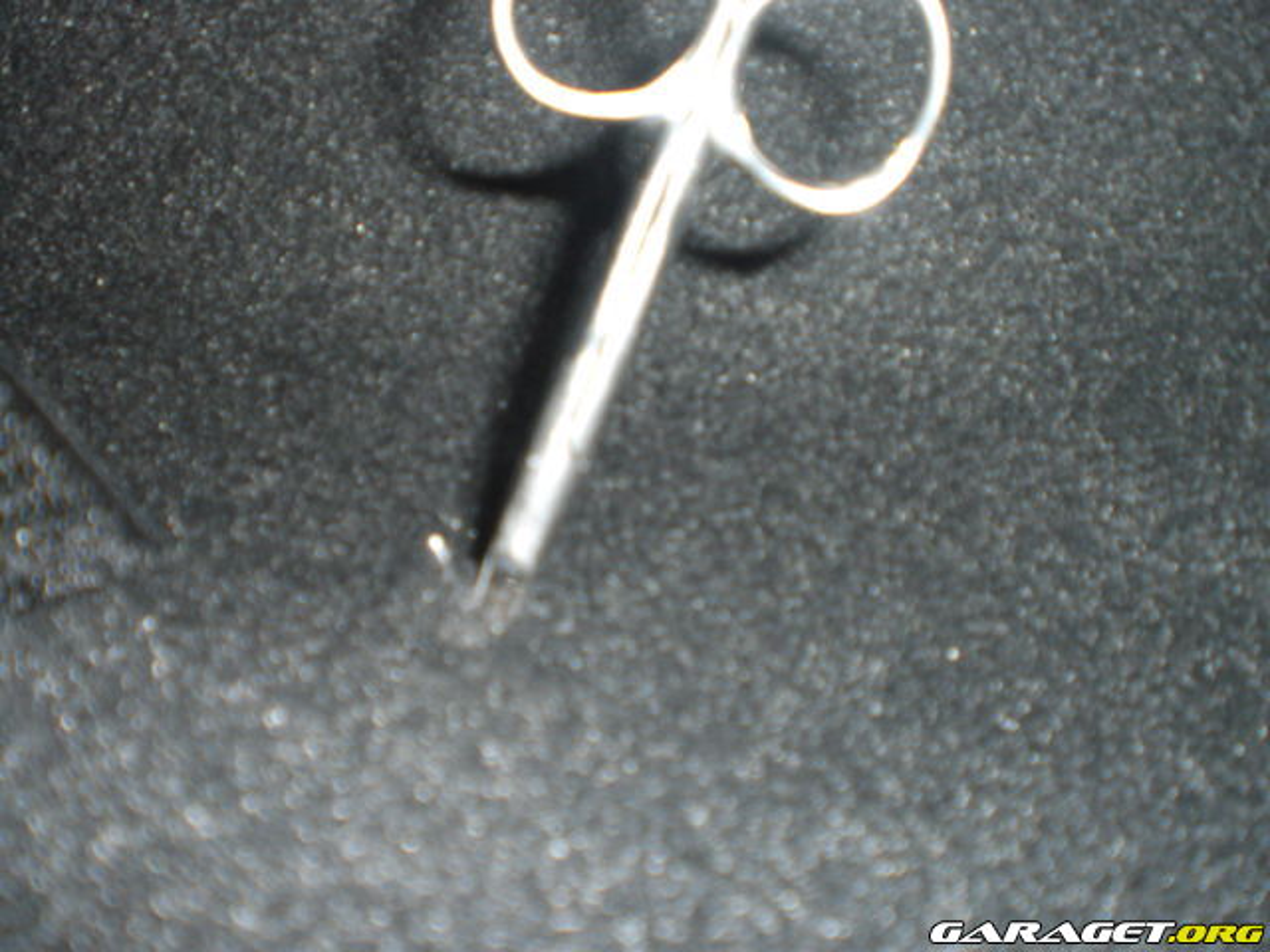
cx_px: 635
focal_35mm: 38
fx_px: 1394
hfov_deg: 49.0
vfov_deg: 37.7
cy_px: 476
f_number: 3.1
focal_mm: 6.3
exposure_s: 1/60
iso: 200
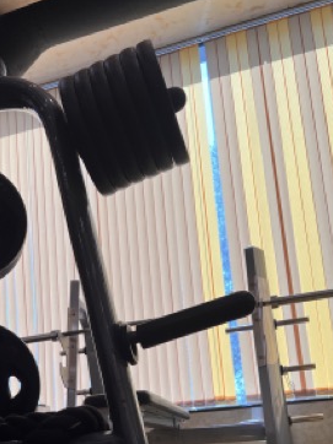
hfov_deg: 31.1
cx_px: 97
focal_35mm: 46
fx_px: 591
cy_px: 348
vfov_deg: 39.8
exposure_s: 1/102
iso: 32
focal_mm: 5.7
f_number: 1.5
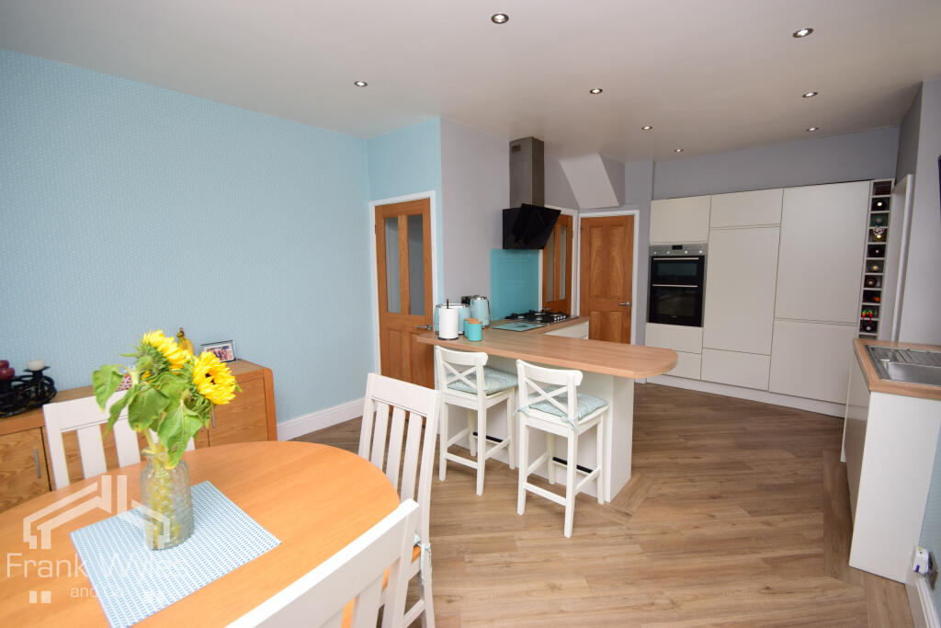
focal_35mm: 15
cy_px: 314
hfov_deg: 100.4
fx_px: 392
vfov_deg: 77.3
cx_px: 470
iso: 320
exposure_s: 1/60
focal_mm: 10
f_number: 9
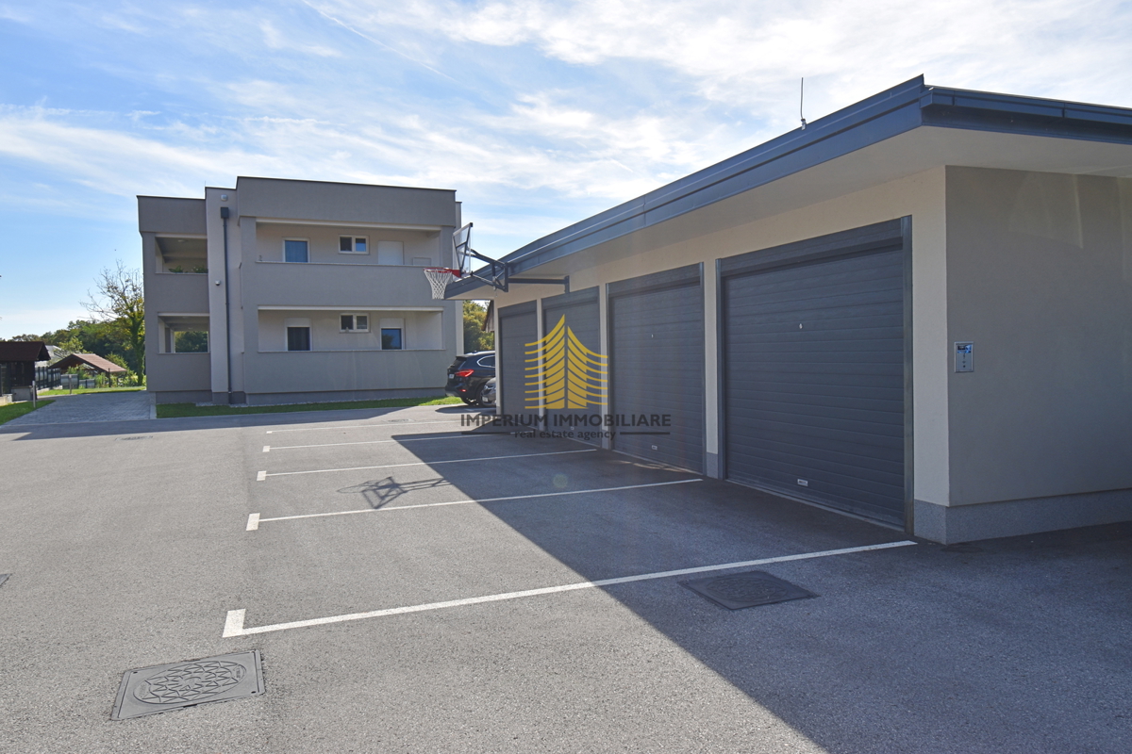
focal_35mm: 27
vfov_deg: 47.9
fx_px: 849
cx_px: 566
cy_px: 377
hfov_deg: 67.4
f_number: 10
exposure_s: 1/200
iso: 100
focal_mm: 18
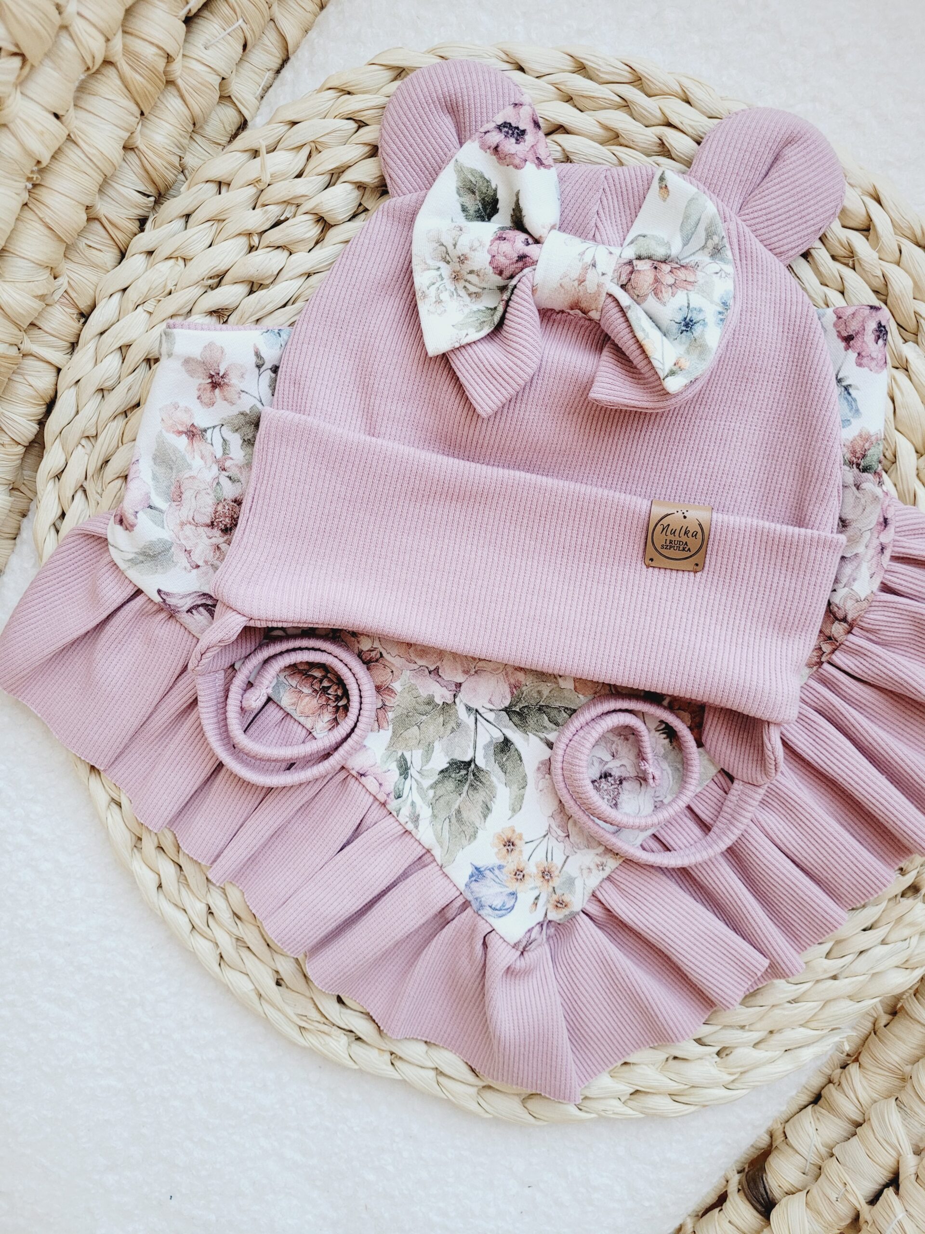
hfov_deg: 53.1
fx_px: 926
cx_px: 462
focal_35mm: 26
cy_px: 617
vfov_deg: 67.3
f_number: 1.8
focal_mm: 5.4
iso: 250
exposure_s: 1/100
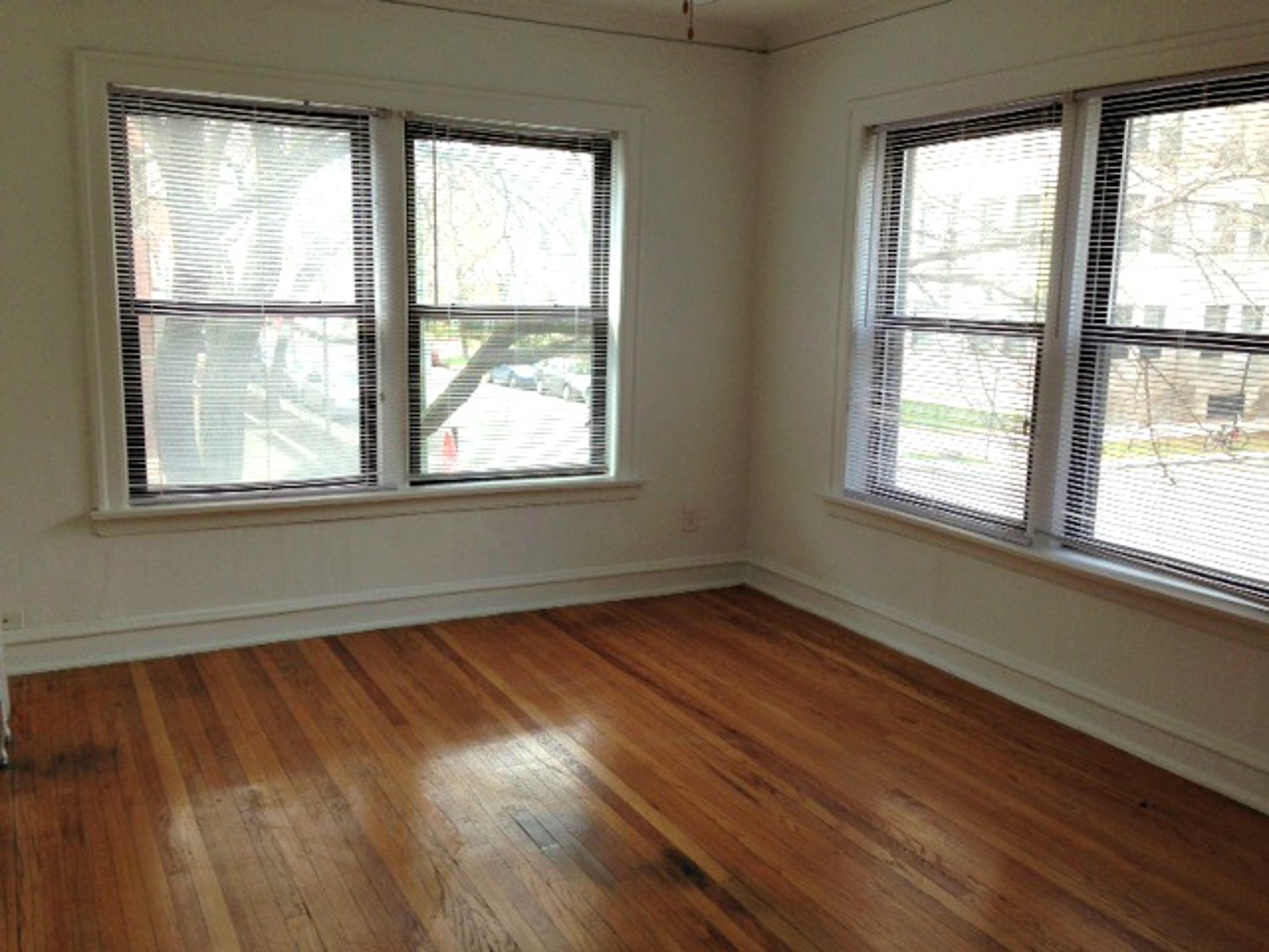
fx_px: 1210
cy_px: 476
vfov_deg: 42.9
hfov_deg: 55.4
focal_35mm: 33
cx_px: 634
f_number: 2.4
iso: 80
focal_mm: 4.13
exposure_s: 1/121
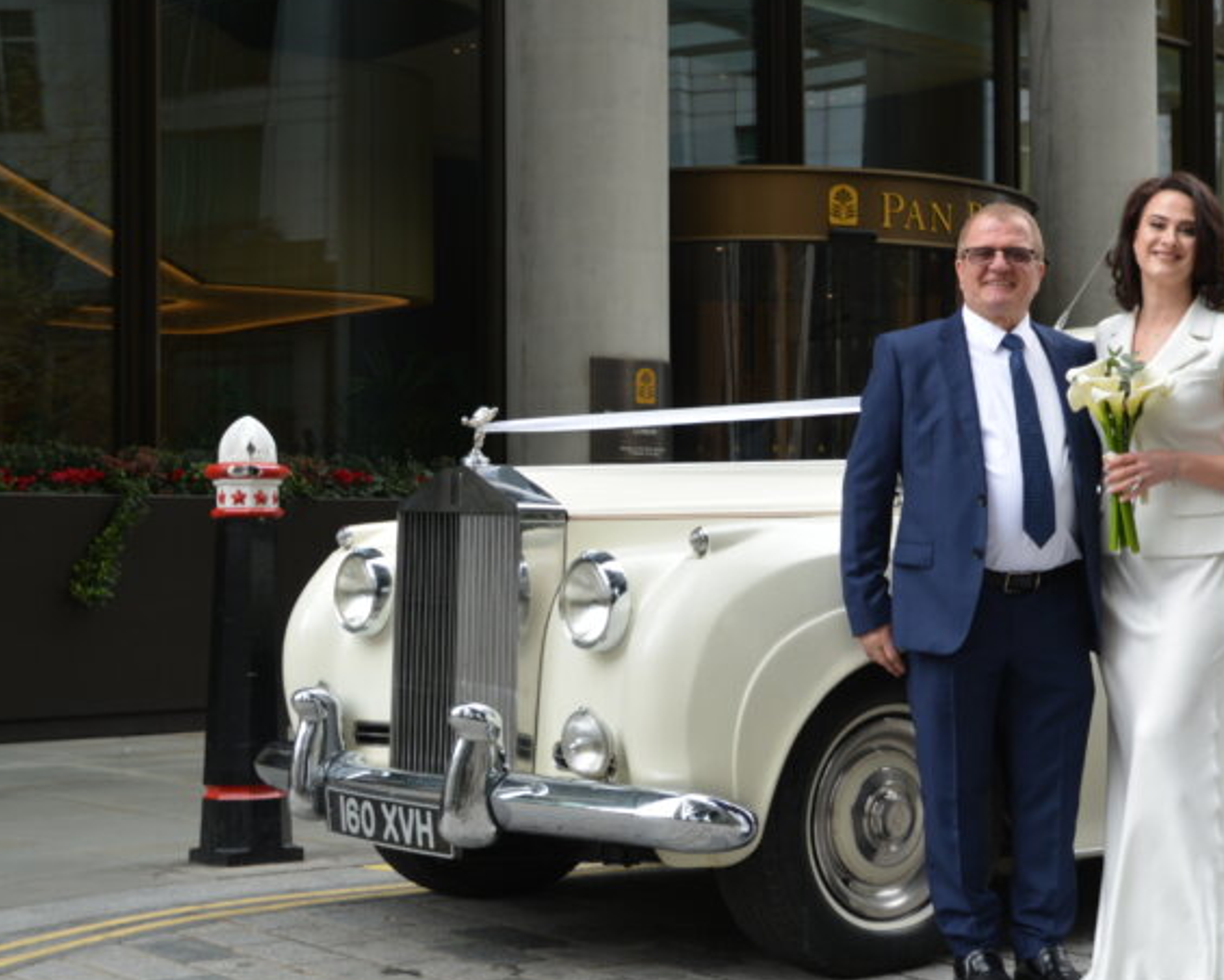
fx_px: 2494
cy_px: 467
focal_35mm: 69
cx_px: 1005
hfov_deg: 27.0
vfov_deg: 22.2
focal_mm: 27
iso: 200
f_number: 6.3
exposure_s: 1/160
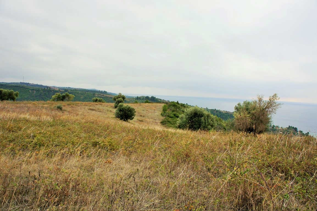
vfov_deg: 47.9
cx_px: 158
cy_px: 106
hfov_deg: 67.4
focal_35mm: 27
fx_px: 238
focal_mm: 18
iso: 200
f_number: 9
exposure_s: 1/40
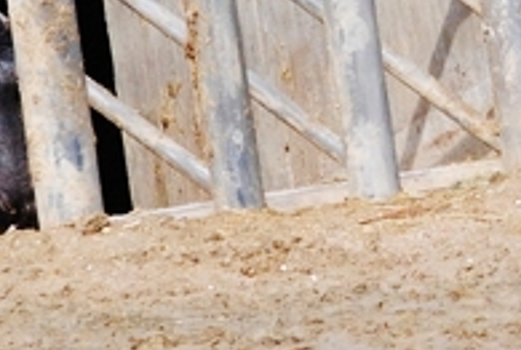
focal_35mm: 676
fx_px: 9806
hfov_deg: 3.0
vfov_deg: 2.0
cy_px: -98
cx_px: 871
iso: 1600
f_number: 8
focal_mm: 110
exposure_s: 1/2000
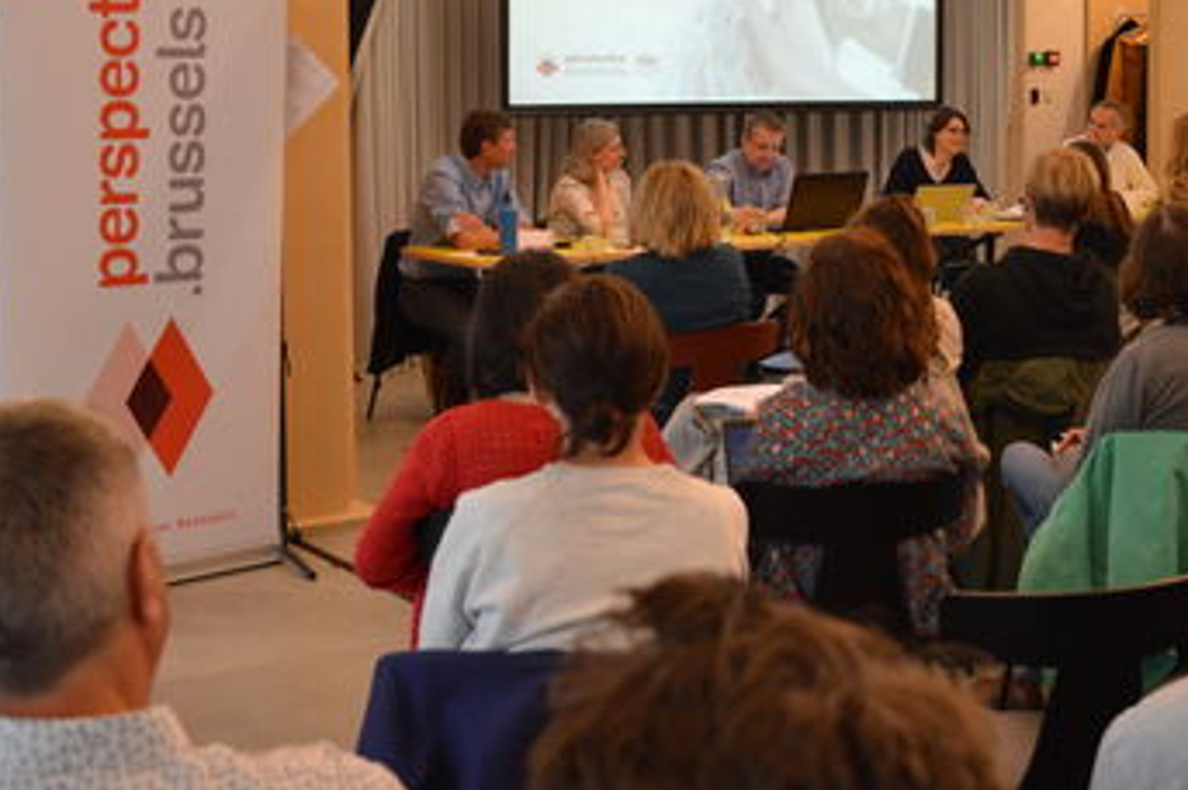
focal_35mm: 63
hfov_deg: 31.3
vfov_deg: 21.3
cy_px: 182
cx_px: 911
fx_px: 2077
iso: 400
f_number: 3.8
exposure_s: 1/50
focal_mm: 24
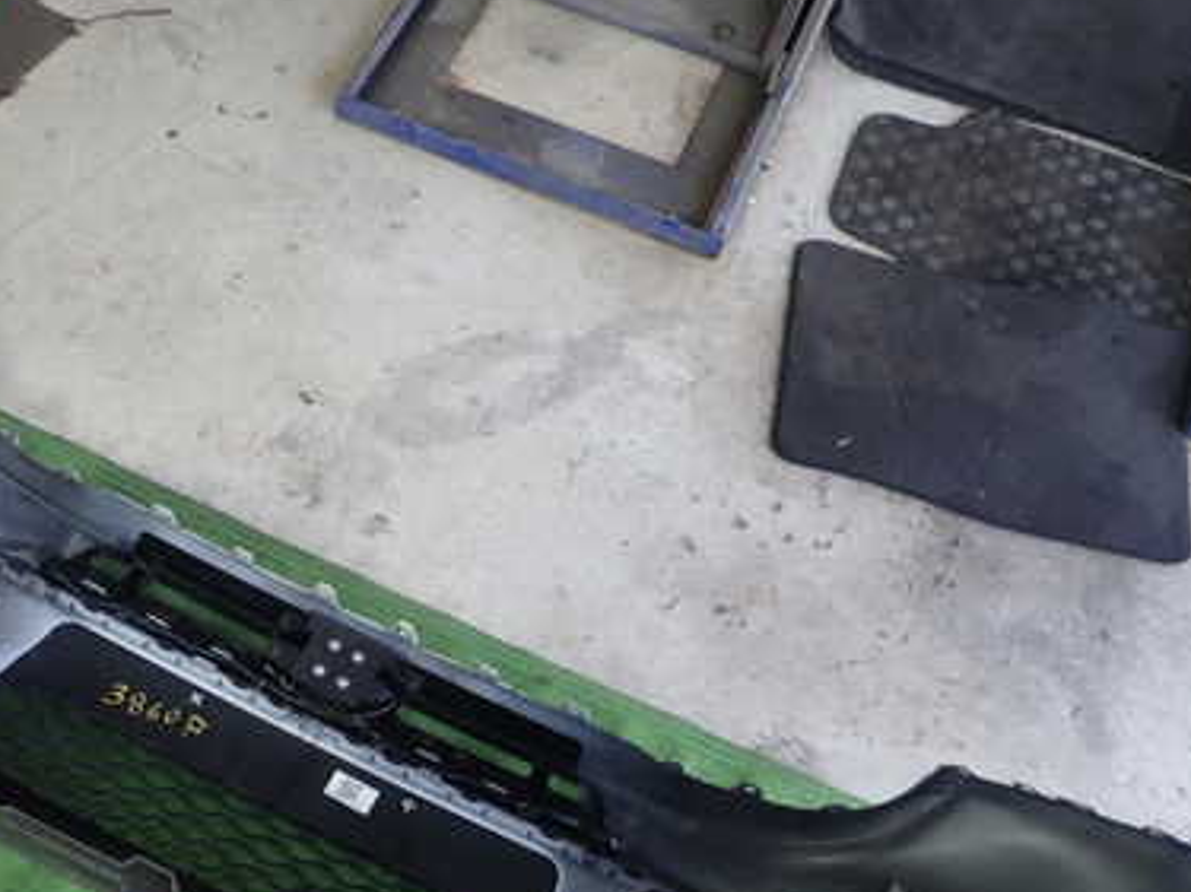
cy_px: 663
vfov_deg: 35.2
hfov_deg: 45.8
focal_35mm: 40
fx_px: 1376
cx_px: 362
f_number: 2
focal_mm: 4.5
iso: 160
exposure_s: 1/60
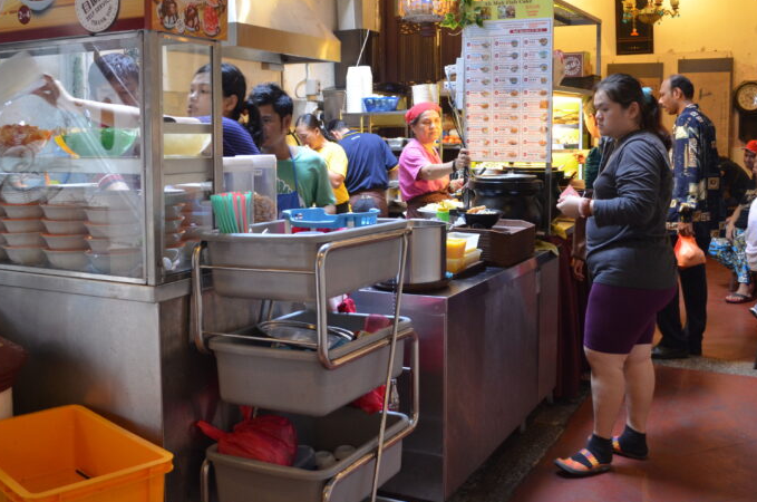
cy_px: 193
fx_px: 777
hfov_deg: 52.0
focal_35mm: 37
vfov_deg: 35.6
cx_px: 361
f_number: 3.5
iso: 800
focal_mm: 18
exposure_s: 1/40
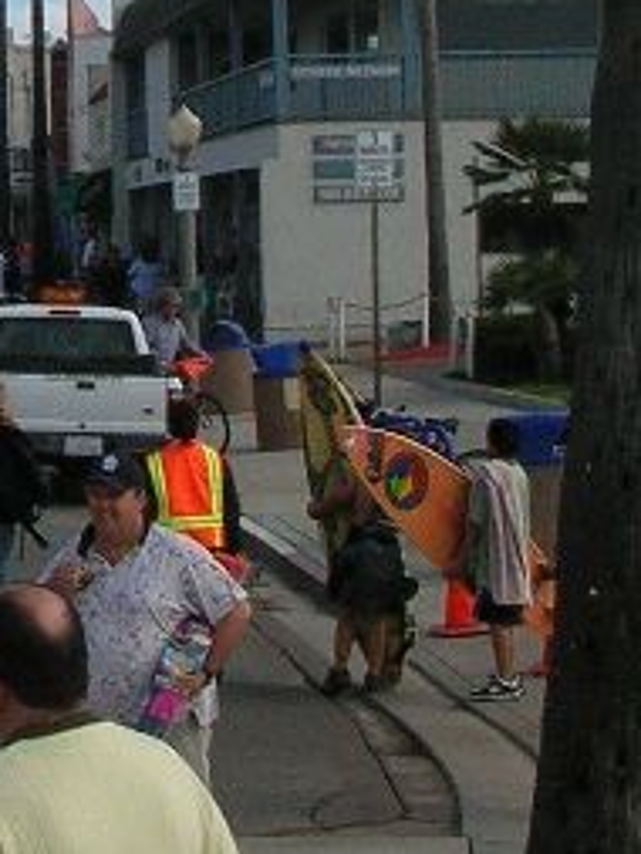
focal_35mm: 158
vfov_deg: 12.4
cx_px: -175
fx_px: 3898
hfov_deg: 9.3
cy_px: 14
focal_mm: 5.8
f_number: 5.6
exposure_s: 1/385
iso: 50
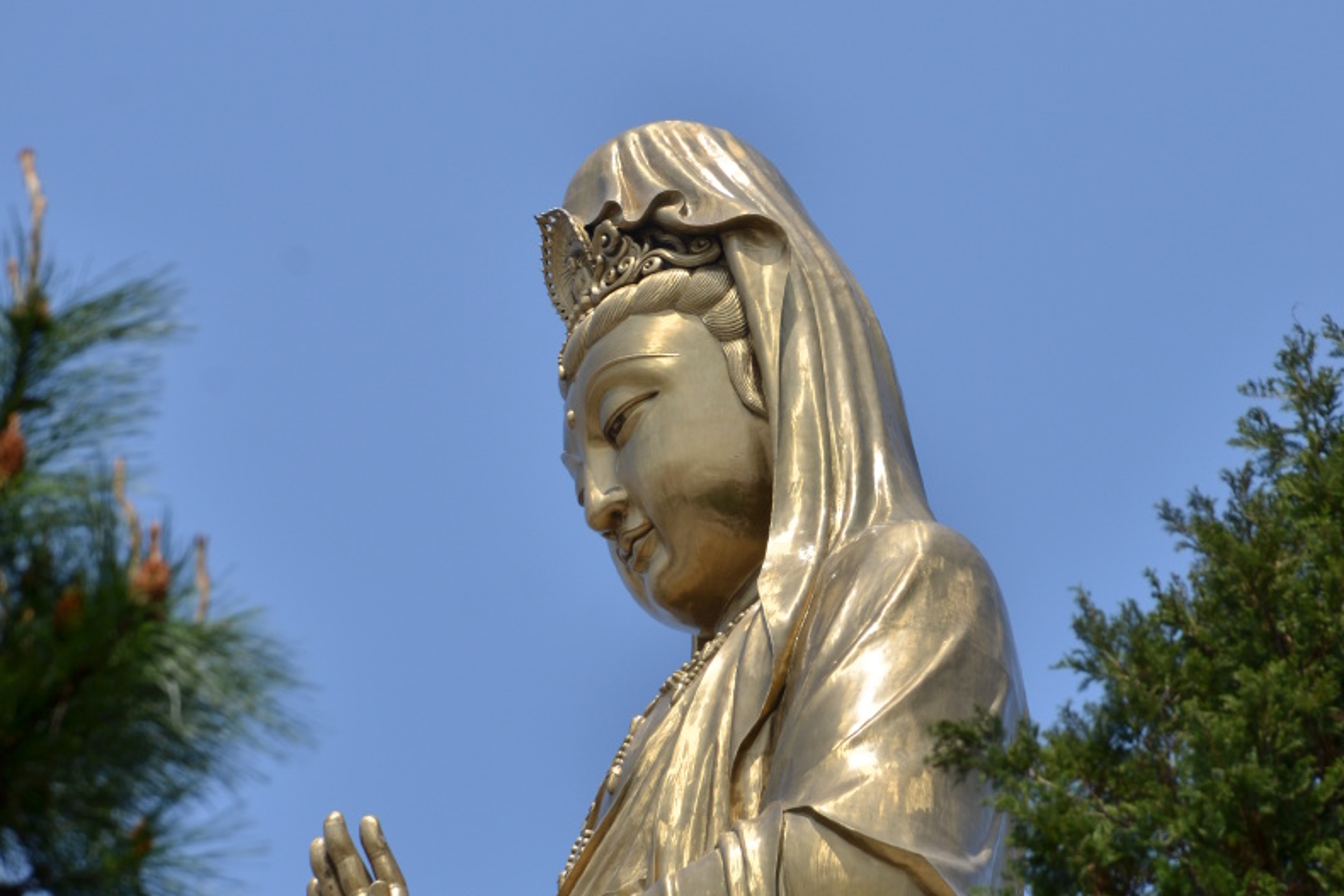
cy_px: 440
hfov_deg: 8.6
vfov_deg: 5.8
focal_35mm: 239
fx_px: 8915
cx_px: 673
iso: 100
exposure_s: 1/640
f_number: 9
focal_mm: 105
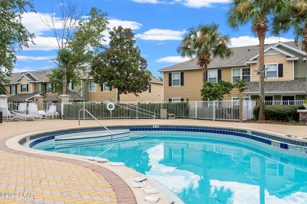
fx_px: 256
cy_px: 102
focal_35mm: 30
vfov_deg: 43.6
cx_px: 154
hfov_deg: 61.9
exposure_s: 1/60
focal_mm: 20
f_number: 9
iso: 125
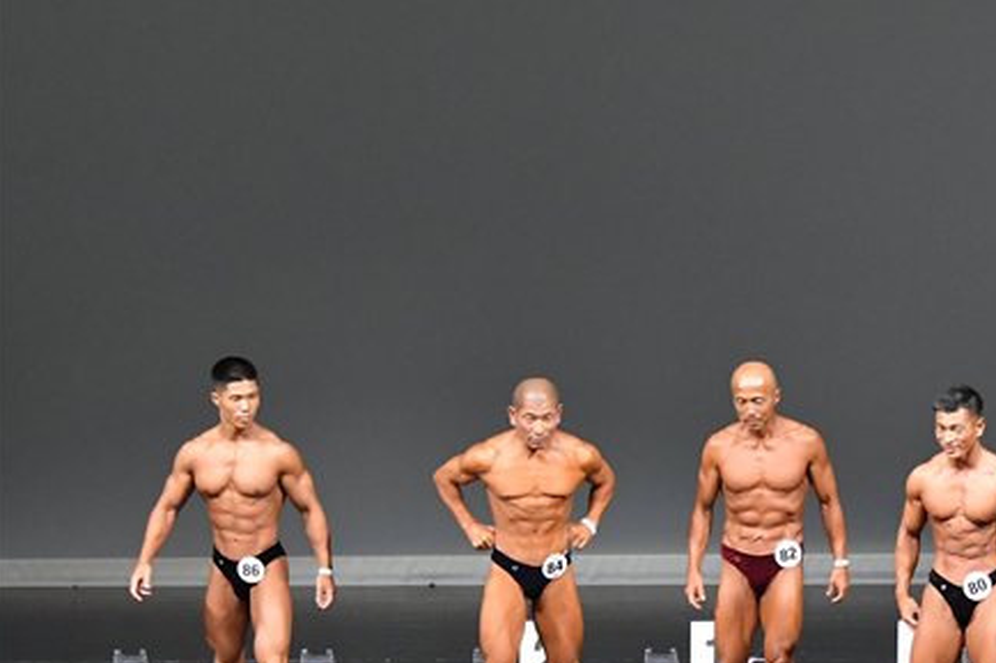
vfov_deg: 5.1
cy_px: 479
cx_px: 885
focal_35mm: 268
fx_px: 7411
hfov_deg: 7.7
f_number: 5.6
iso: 5000
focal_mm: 100
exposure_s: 1/400
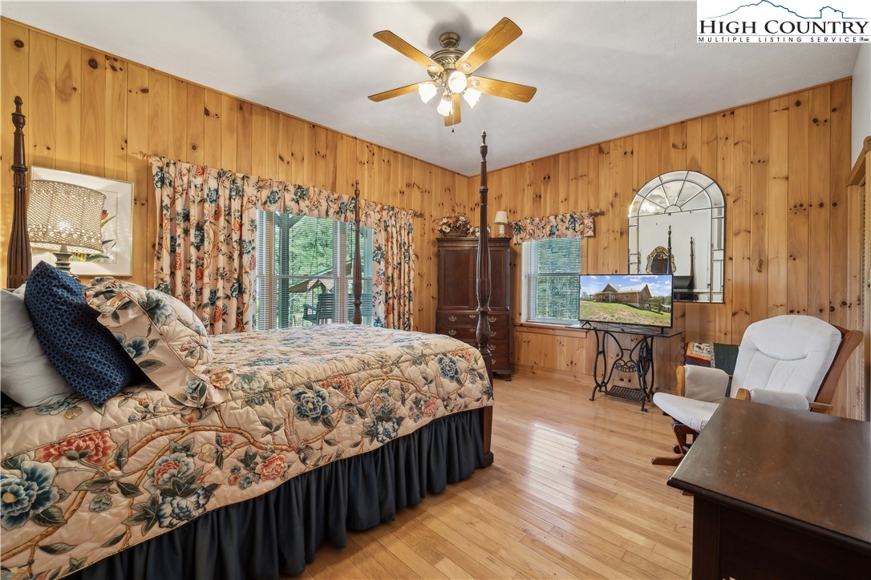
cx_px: 436
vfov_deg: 81.2
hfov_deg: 104.3
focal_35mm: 14
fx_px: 339
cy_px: 290
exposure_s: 1/3.33
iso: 160
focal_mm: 14
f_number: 7.1
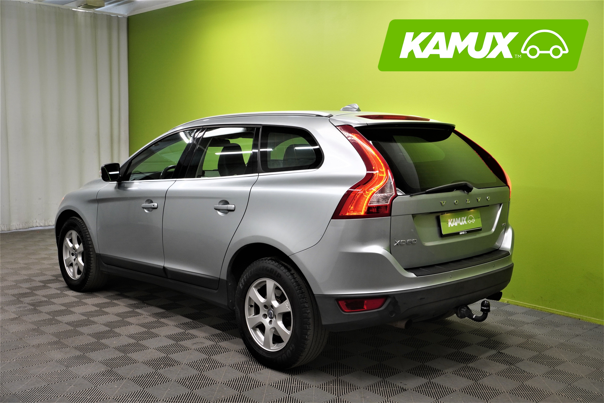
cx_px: 302
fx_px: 654
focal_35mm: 39
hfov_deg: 49.6
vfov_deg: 34.2
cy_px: 202
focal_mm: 26
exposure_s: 1/15
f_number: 9
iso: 400
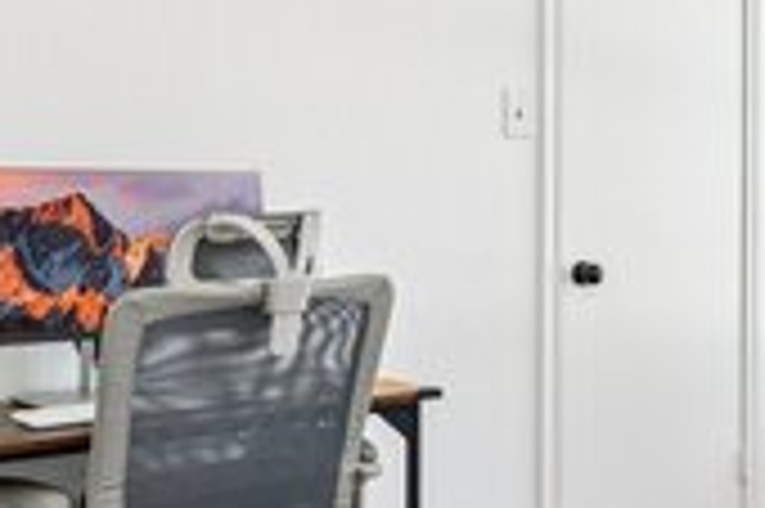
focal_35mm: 64
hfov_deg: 25.6
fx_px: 1359
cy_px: 200
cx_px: 1066
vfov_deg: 21.2
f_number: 8
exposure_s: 1/20
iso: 1000
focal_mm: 17
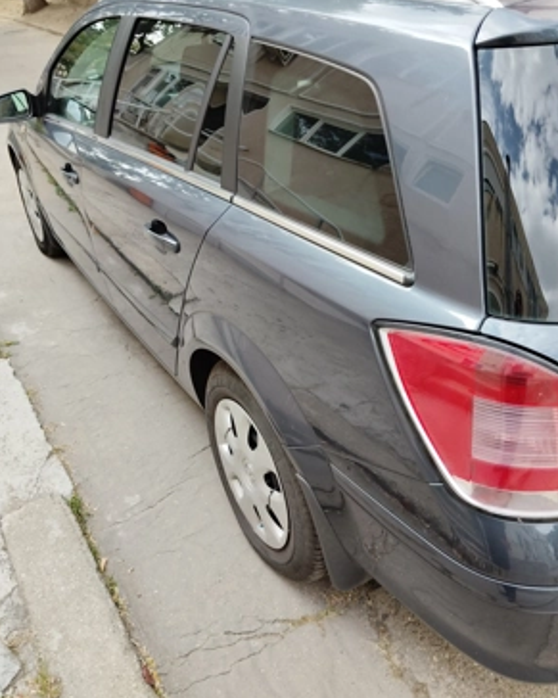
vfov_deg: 57.2
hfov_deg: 47.1
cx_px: 284
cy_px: 343
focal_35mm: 31
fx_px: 640
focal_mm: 4.25
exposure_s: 1/292
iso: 50
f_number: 1.8
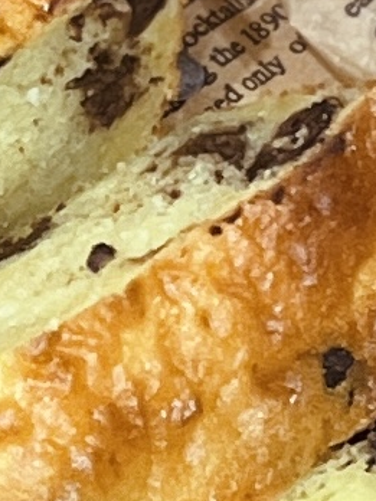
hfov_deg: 8.1
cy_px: 82
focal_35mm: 181
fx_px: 2621
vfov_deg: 10.9
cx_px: -162
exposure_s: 1/50
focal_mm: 5.1
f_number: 1.6
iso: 200
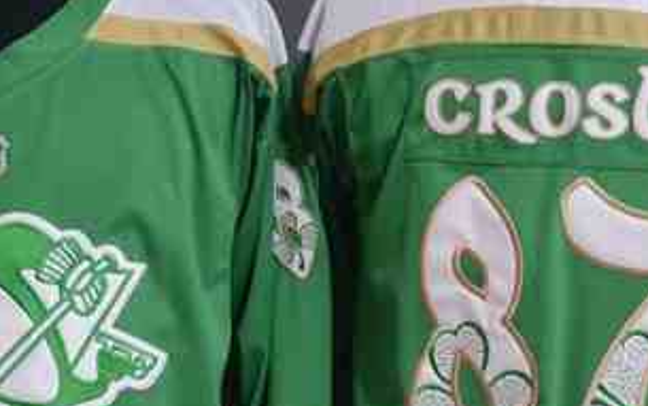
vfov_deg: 6.8
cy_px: 321
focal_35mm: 192
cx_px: 234
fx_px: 3393
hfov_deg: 10.9
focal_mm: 48
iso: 4000
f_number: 4.5
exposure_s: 1/40
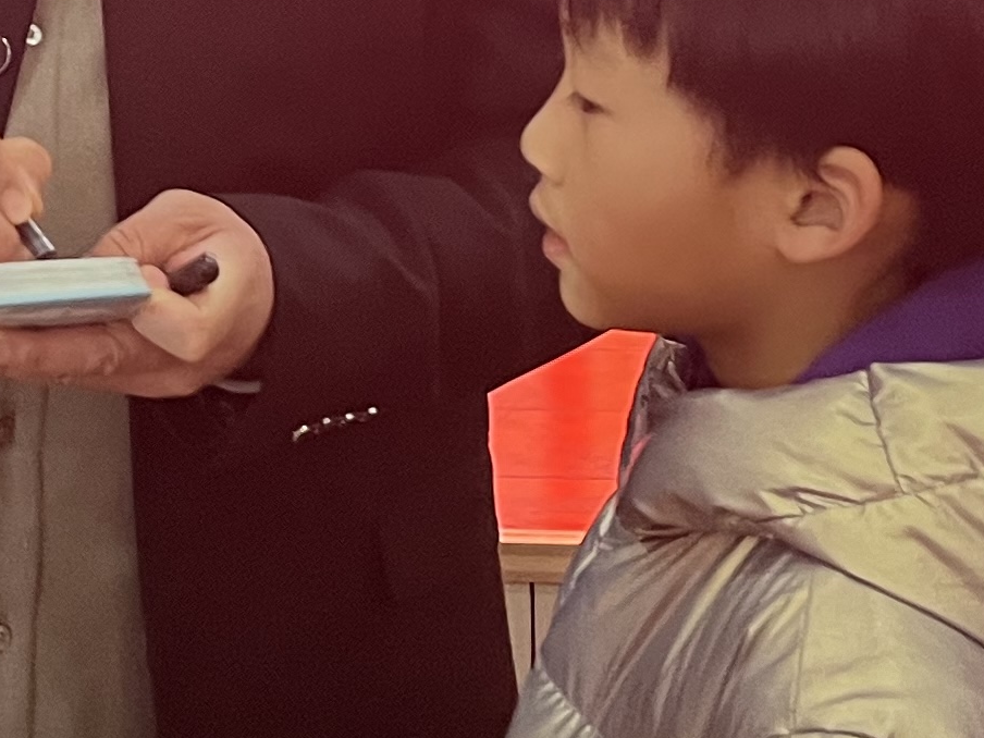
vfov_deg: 12.6
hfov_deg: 16.4
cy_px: -60
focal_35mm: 116
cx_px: -133
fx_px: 3297
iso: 160
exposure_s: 1/60
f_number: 1.6
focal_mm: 5.1
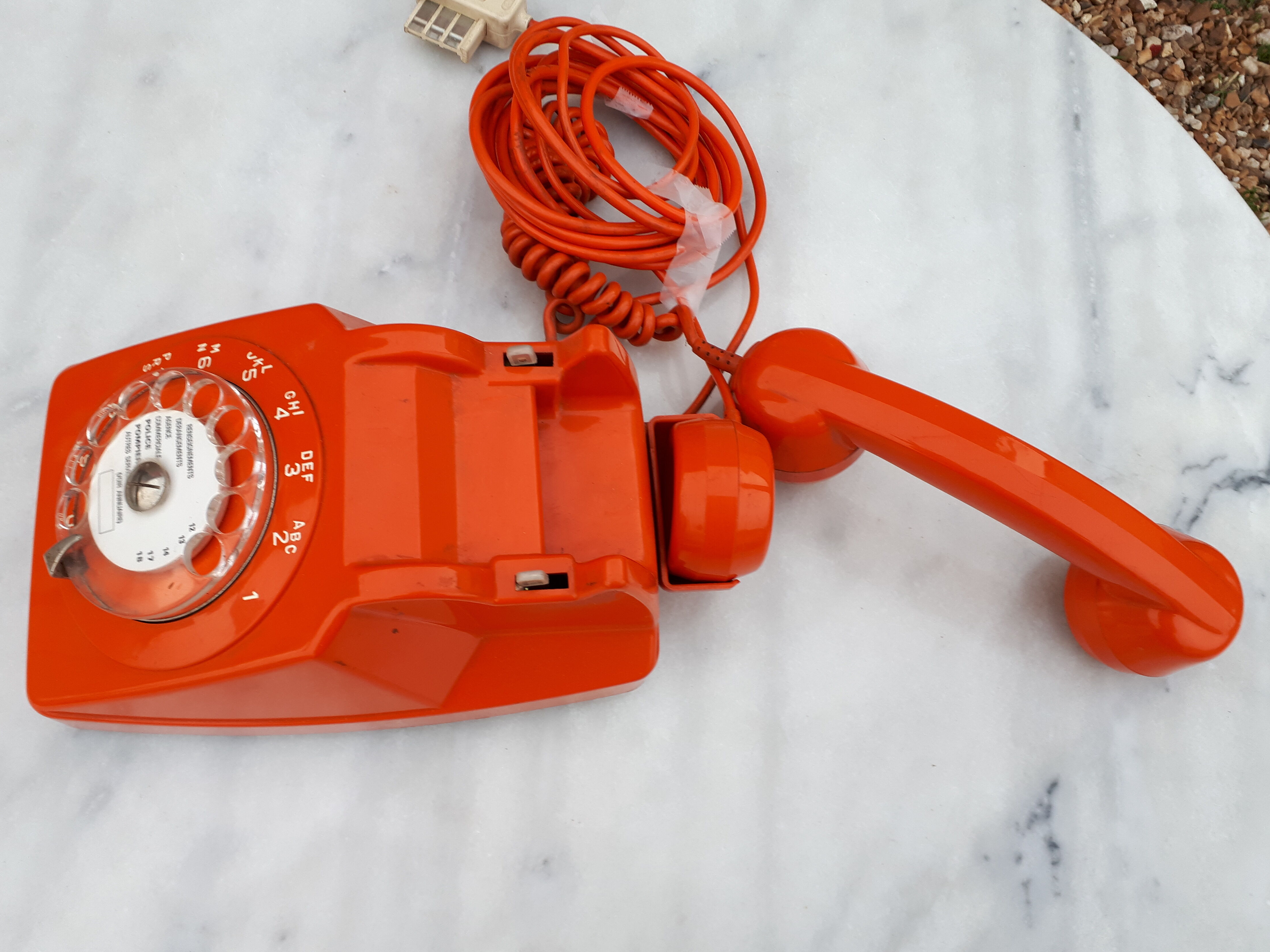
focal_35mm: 28
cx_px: 629
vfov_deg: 49.8
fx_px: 1027
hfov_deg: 63.4
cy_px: 473
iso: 40
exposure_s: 1/60
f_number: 1.9
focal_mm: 3.6
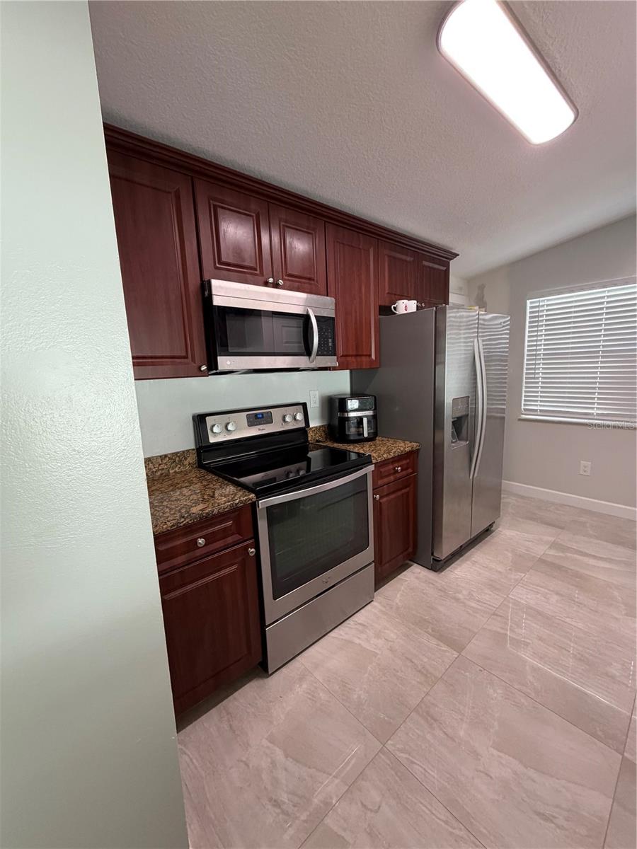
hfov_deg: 85.7
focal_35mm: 14
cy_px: 424
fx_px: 344
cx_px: 318
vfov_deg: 102.1
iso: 320
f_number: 2.2
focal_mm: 2.22
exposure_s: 1/80
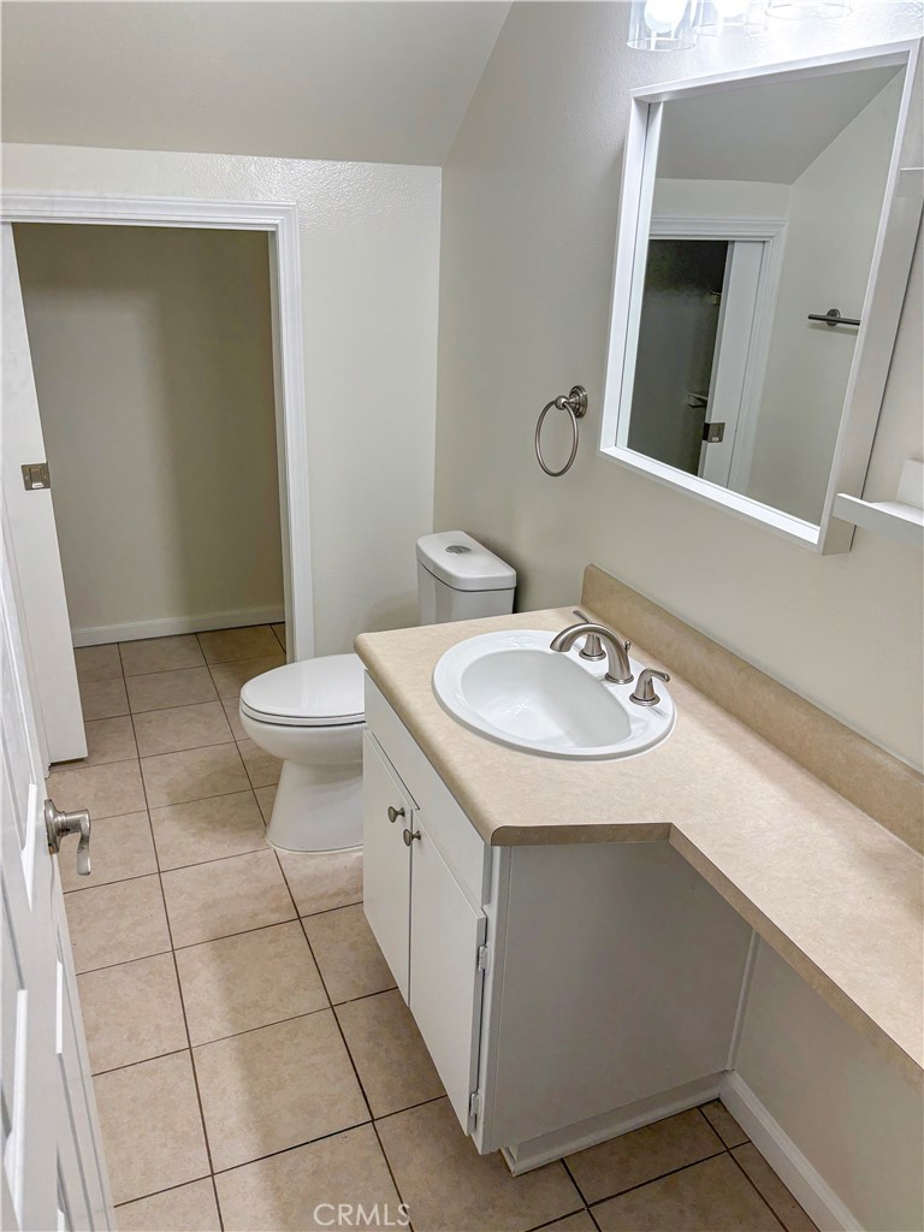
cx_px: 462
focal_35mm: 26
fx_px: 925
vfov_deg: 67.3
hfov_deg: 53.1
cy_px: 616
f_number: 1.6
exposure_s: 1/120
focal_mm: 5.96
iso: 64
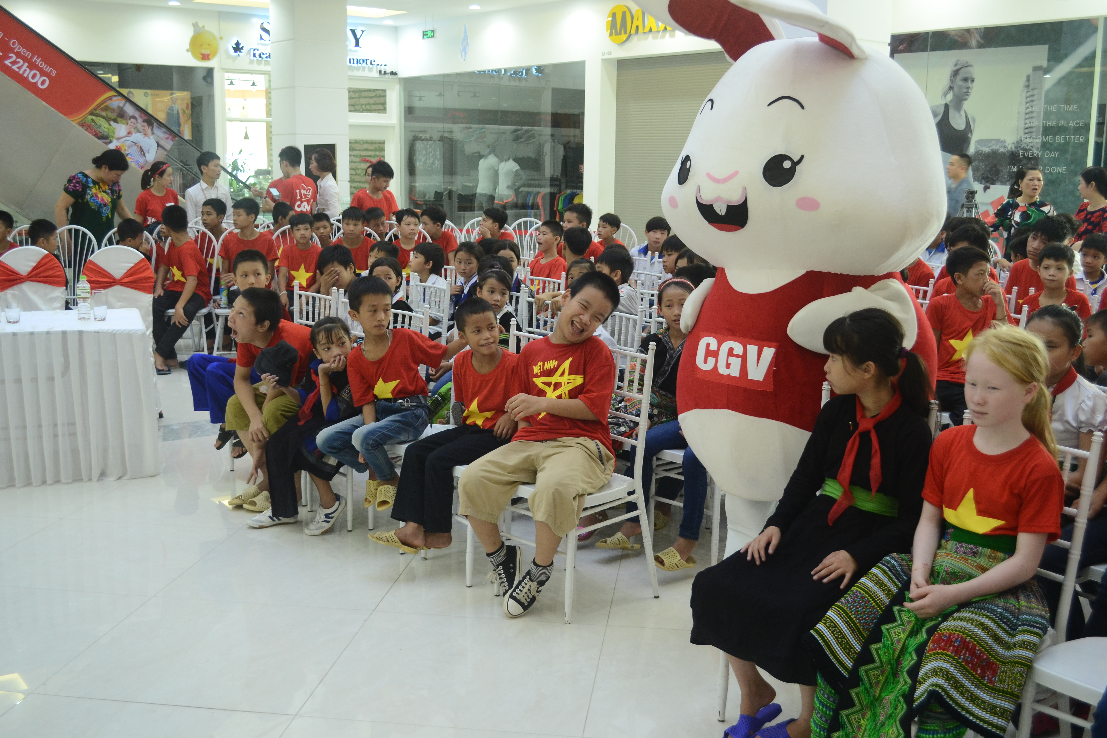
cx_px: 554
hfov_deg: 53.1
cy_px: 369
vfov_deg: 36.9
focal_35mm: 36
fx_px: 1107
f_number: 4
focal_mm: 24
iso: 800
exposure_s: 1/40
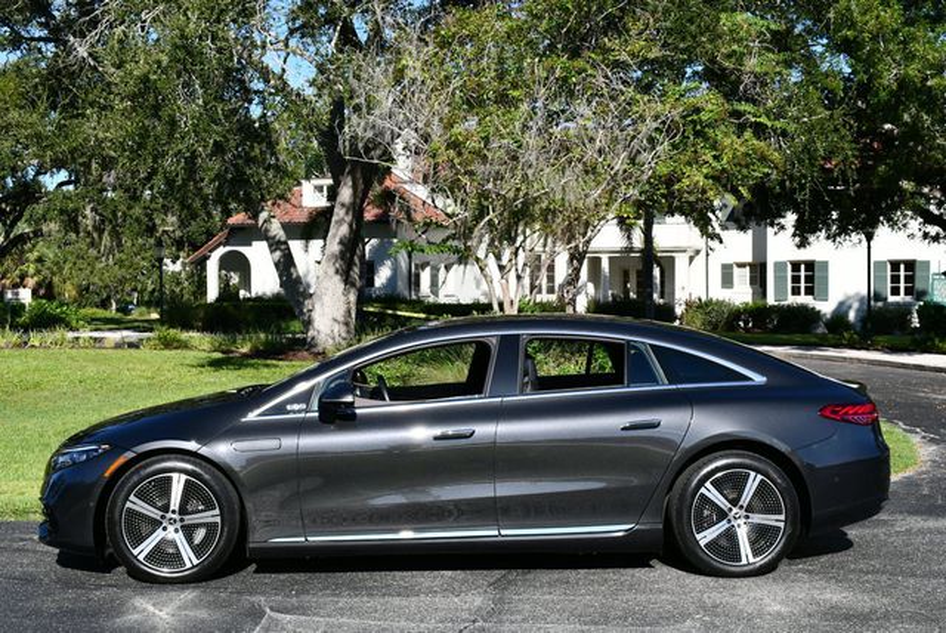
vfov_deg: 27.0
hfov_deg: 39.6
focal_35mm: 50
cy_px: 316
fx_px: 1315
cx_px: 473
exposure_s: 1/320
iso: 100
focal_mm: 25
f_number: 9
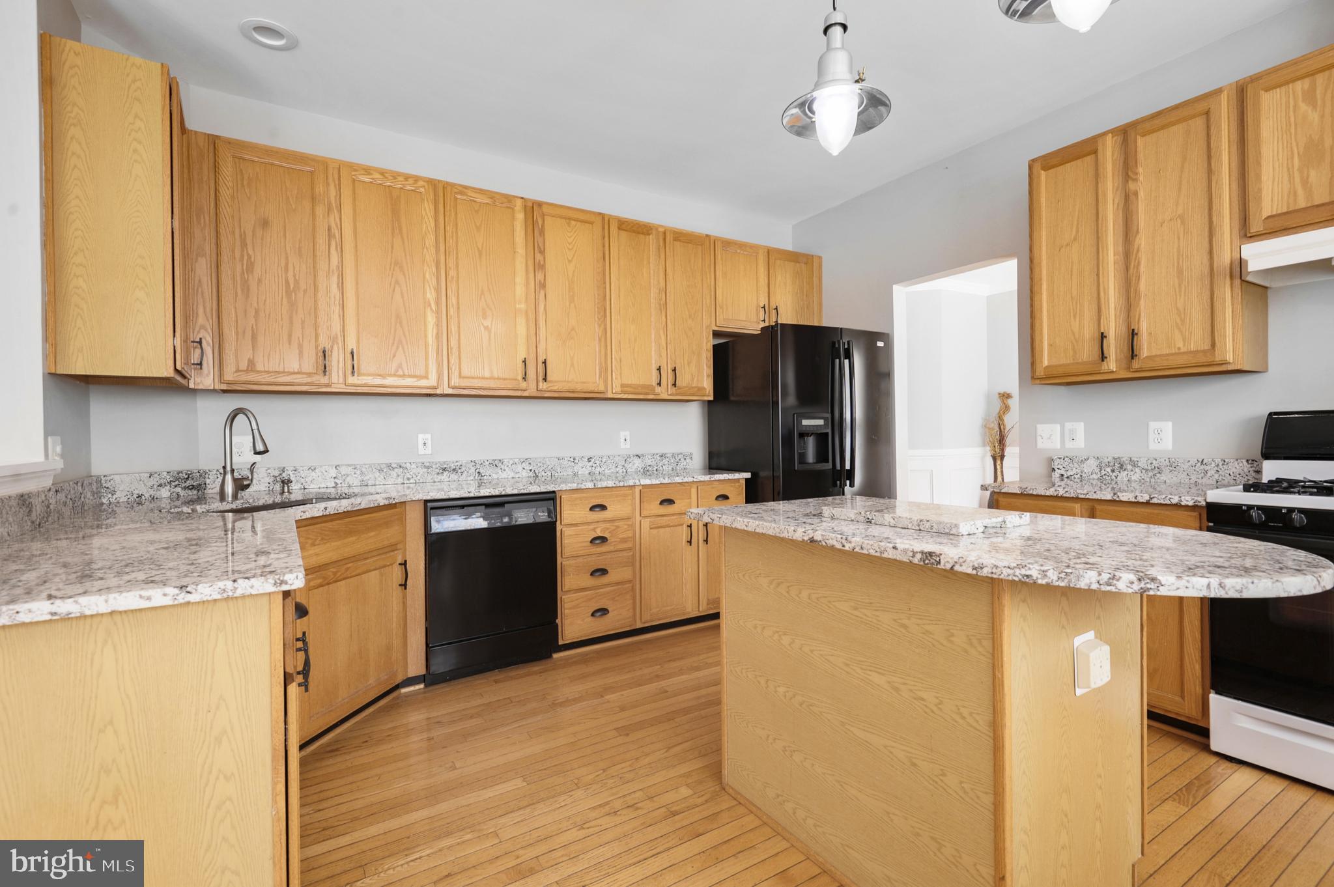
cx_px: 667
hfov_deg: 96.8
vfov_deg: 73.7
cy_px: 444
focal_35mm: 16
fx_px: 592
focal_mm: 16
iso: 200
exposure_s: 1/13
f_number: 7.1
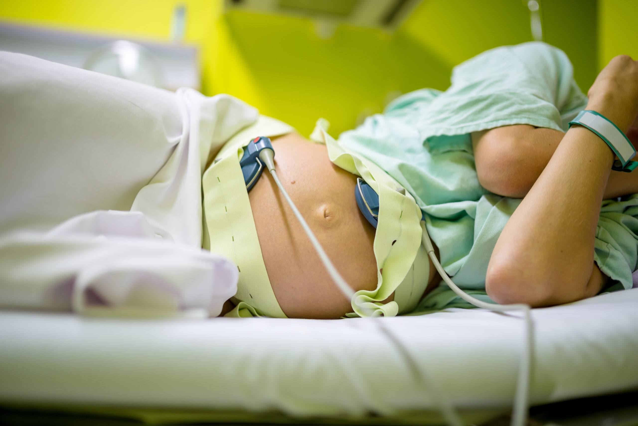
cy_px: 213
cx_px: 319
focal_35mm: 35
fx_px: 620
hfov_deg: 54.4
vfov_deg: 37.9
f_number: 1.4
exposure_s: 1/80
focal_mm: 35
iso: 180
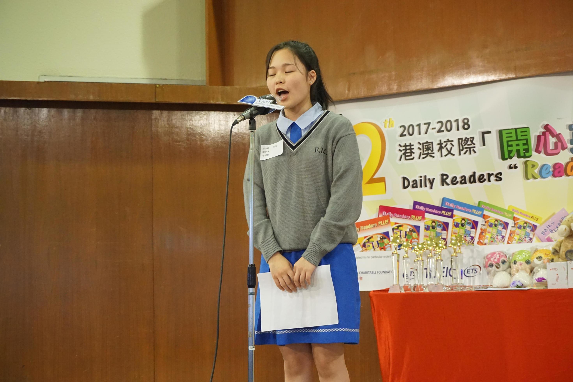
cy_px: 191
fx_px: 1098
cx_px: 286
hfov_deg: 29.2
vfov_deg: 19.7
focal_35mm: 69
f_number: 5.6
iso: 3200
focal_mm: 46
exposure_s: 1/80
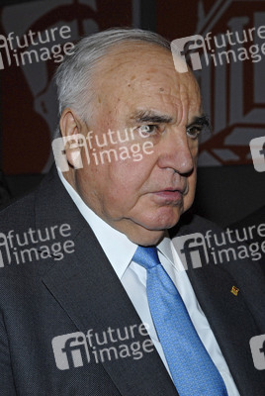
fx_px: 908
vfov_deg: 24.6
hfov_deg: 16.6
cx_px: 132
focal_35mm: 82
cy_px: 198
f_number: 6.3
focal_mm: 55
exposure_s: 1/80
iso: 400
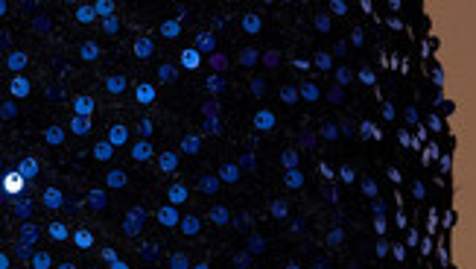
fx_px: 5697
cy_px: -1158
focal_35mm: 451
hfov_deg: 4.8
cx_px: -99
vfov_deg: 2.6
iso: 320
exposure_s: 1/160
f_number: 11
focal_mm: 70
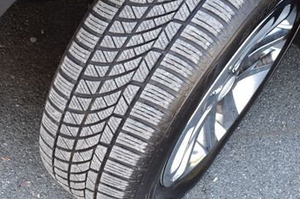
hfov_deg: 25.5
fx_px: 657
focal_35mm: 79
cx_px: 218
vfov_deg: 17.3
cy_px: 123
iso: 400
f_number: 8
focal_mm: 29
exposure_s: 1/50
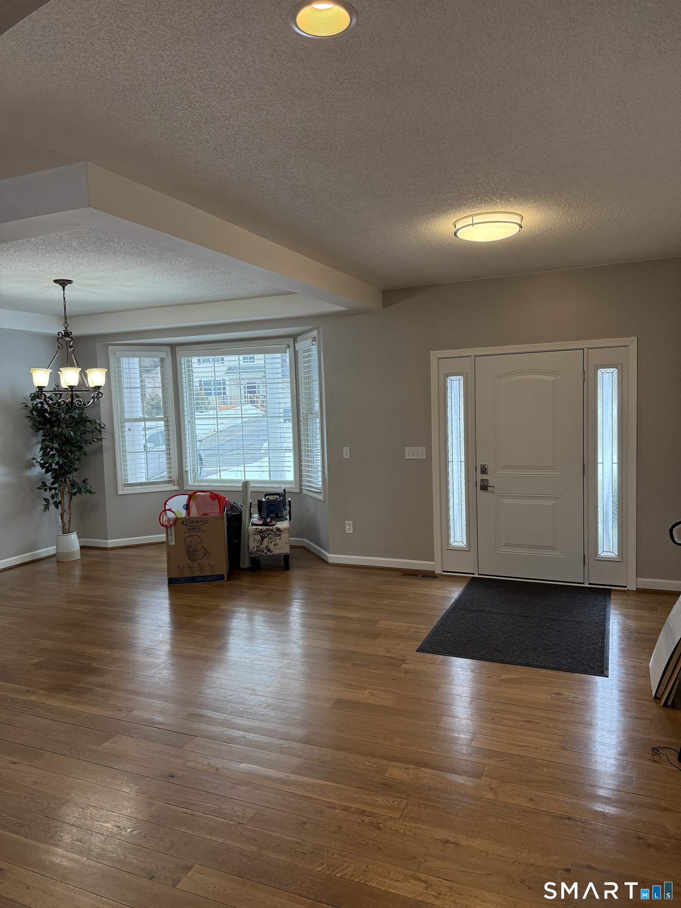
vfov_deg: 71.6
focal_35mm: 24
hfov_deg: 56.8
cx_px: 340
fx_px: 630
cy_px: 454
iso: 200
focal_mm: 6.76
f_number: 1.78
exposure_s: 1/158
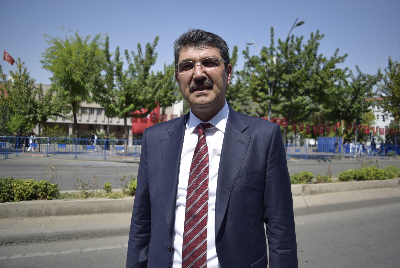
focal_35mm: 27
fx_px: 300
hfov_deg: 67.3
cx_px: 200
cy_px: 134
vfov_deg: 48.0
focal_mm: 18
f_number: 3.5
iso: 200
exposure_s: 1/2500
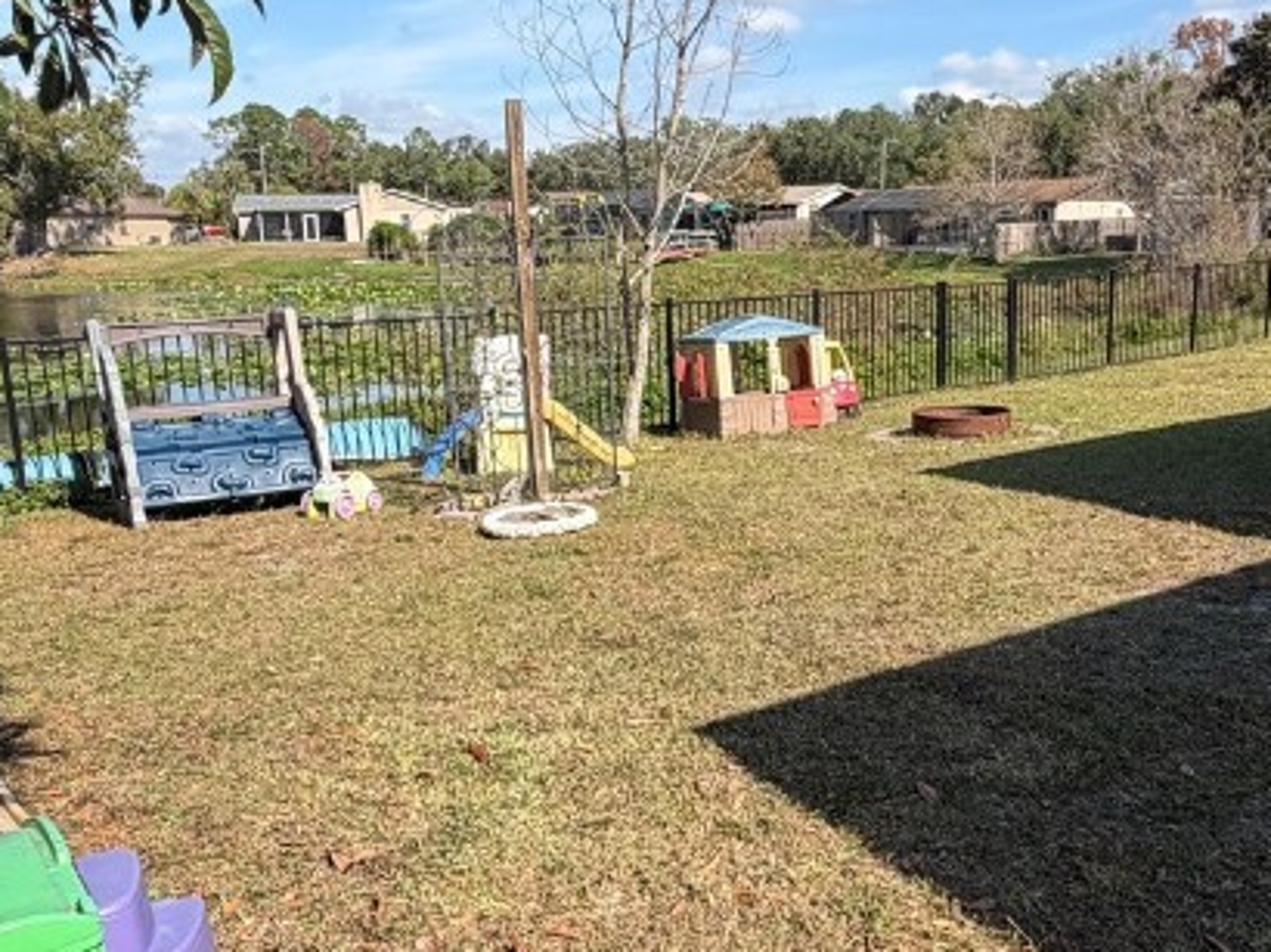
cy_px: 487
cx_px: 834
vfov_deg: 40.7
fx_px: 1284
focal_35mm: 35
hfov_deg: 51.8
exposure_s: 1/770
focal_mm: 2.22
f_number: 2.2
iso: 25
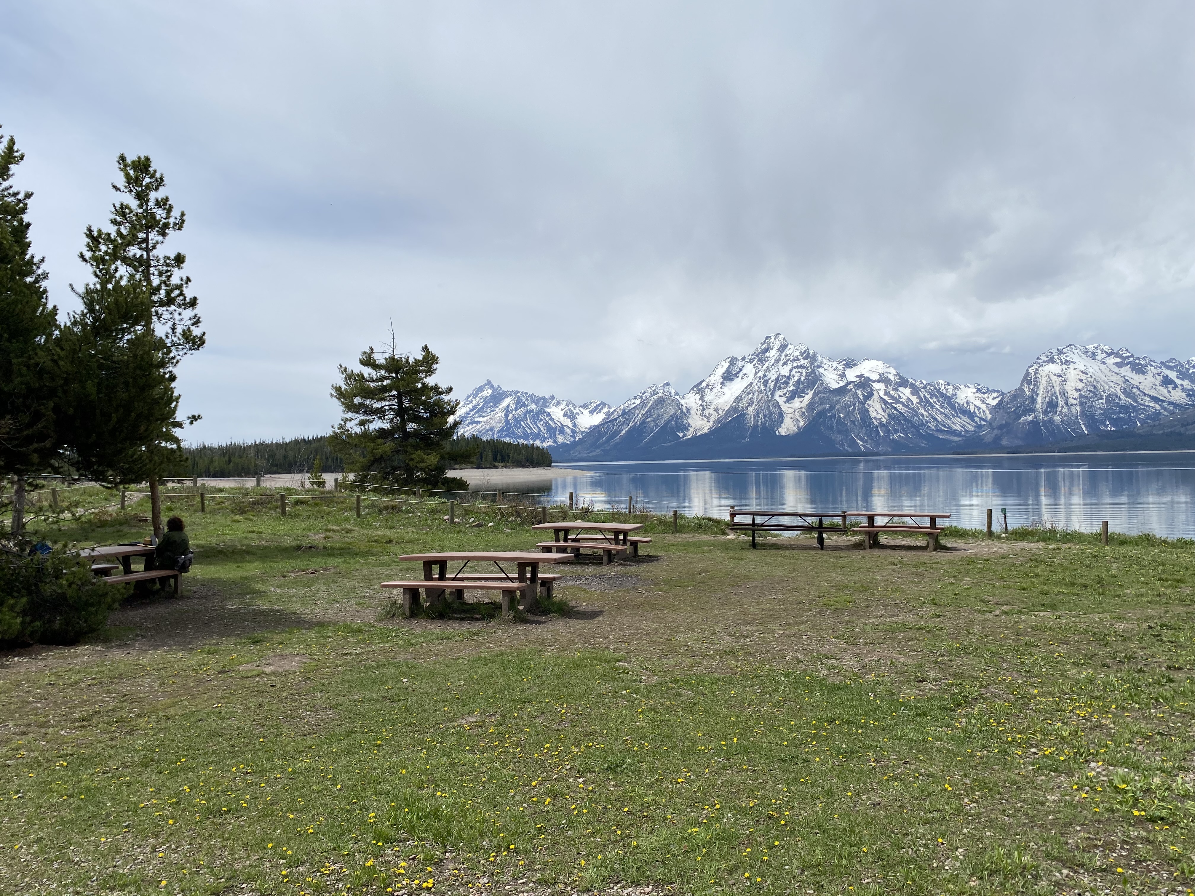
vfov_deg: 53.1
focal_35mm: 26
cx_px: 598
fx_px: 898
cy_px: 448
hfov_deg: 67.3
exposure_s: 1/5495
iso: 32
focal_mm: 4.25
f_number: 1.8
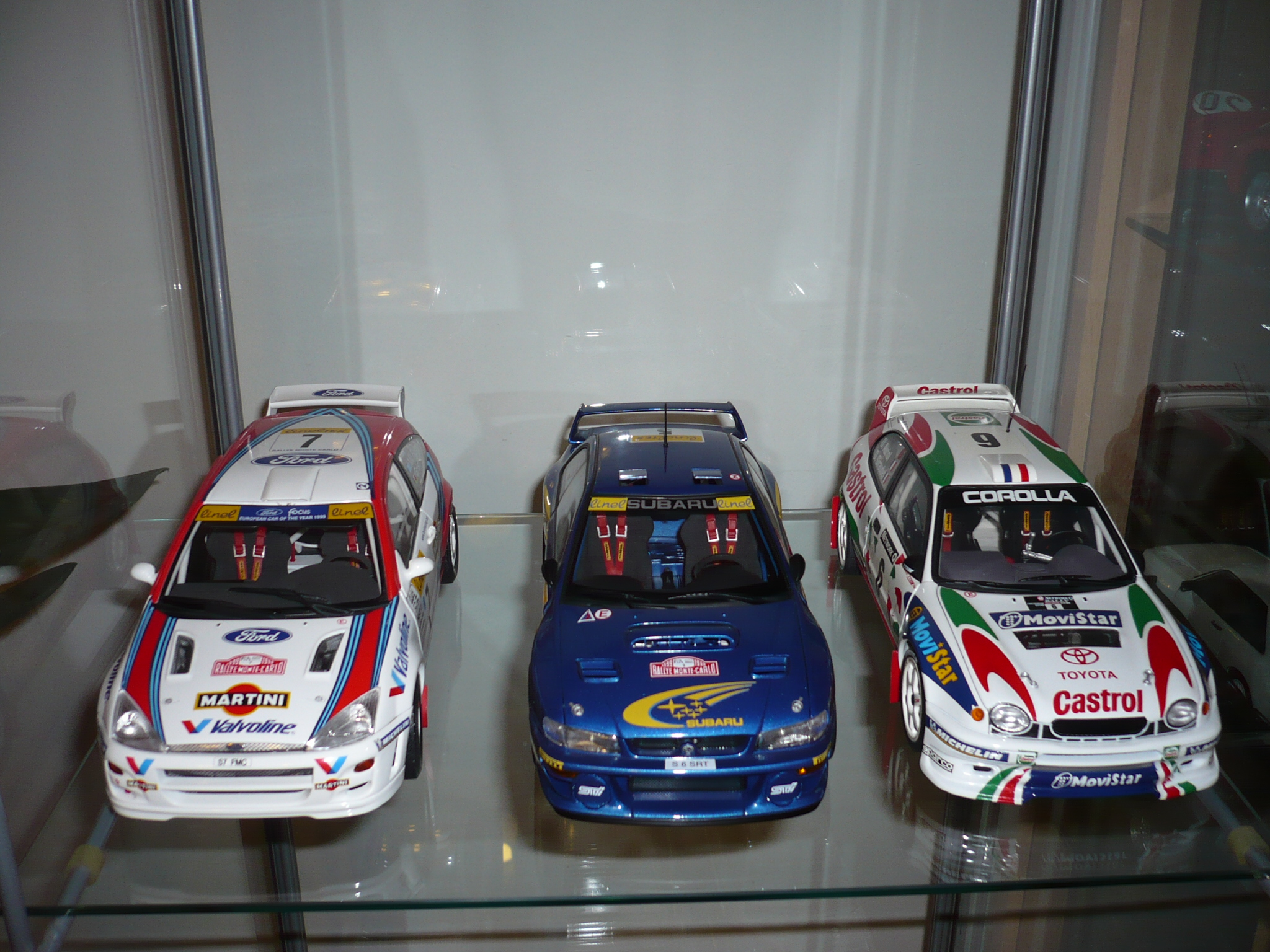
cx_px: 635
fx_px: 1284
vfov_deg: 40.7
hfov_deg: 52.6
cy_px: 476
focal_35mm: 35
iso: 100
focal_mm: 5.8
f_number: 2.8
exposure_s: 1/30
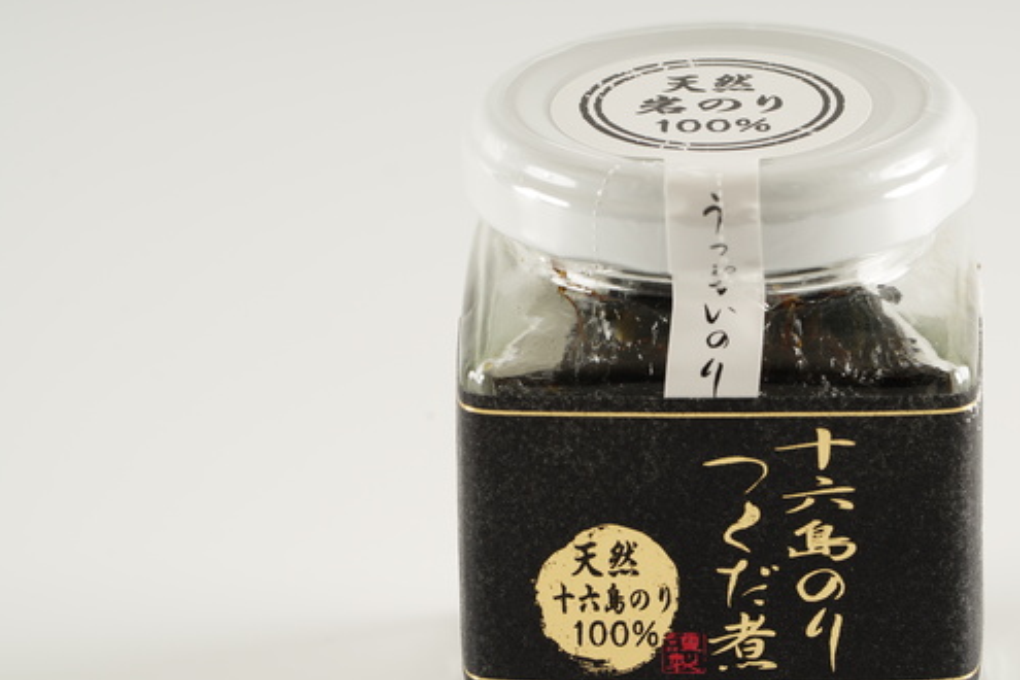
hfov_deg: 7.9
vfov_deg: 5.2
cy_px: 404
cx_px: 771
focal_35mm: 262
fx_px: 7423
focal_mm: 173
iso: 160
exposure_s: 1/160
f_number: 13
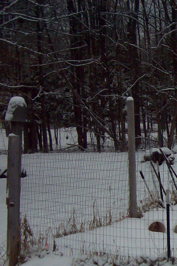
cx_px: 265
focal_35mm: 81
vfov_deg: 24.9
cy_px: 176
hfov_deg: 15.5
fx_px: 597
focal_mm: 6
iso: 80
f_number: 2.7
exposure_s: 1/519
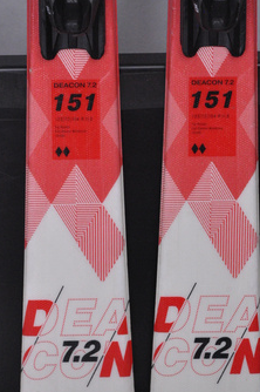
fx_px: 2019
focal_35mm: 186
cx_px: 141
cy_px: 157
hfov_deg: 7.4
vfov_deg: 11.1
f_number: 9.5
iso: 3200
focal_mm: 92
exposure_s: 1/125
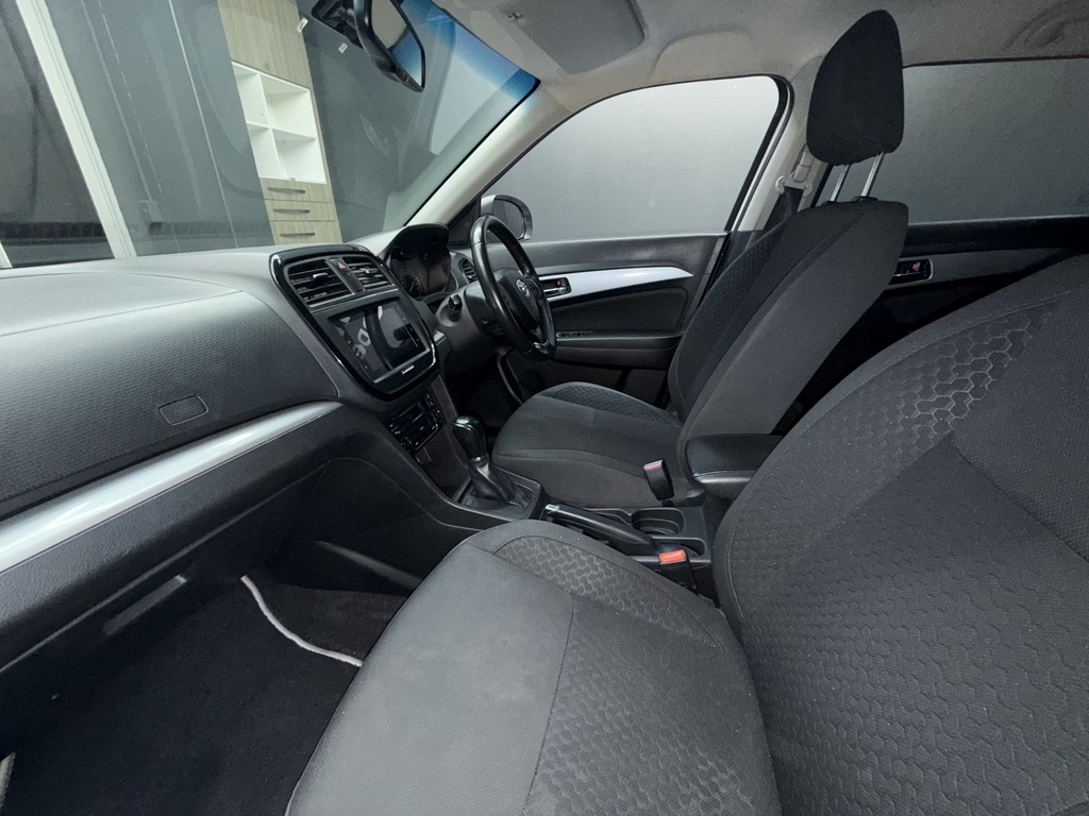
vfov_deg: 85.7
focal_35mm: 14
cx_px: 544
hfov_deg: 102.1
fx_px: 440
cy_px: 408
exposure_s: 1/33
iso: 200
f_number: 2.2
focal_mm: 2.22
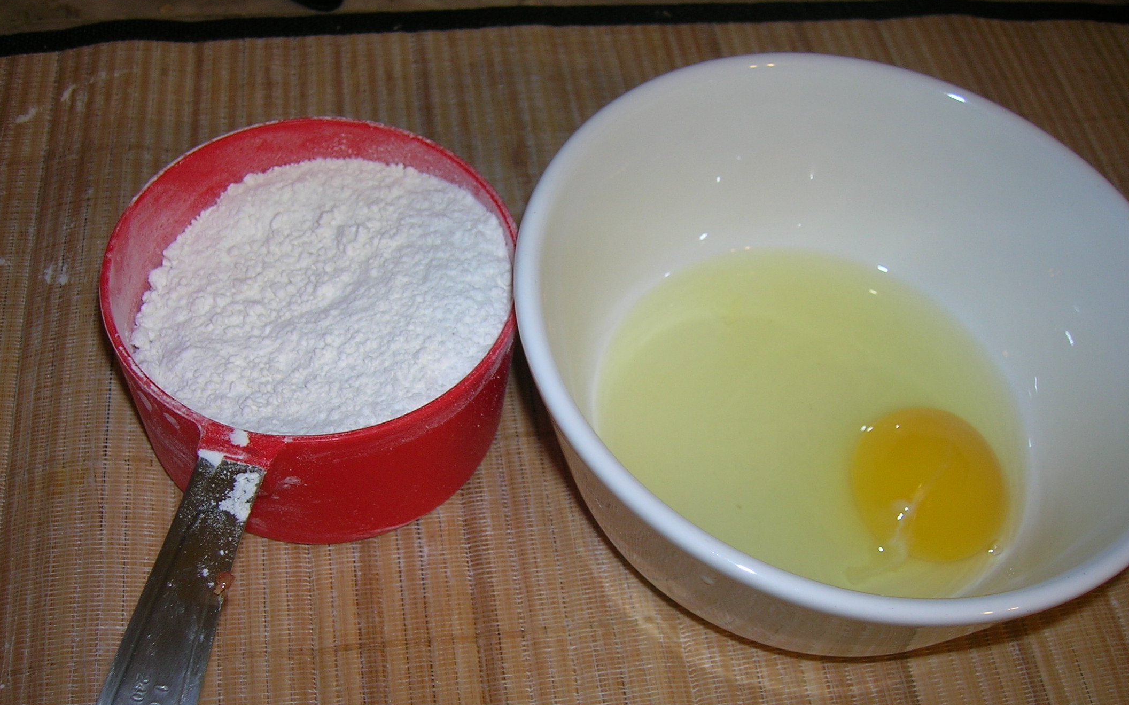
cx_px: 565
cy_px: 450
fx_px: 1200
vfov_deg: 32.6
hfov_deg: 50.4
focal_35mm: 39
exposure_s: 1/60.1
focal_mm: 5.7
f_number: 2.9
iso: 50
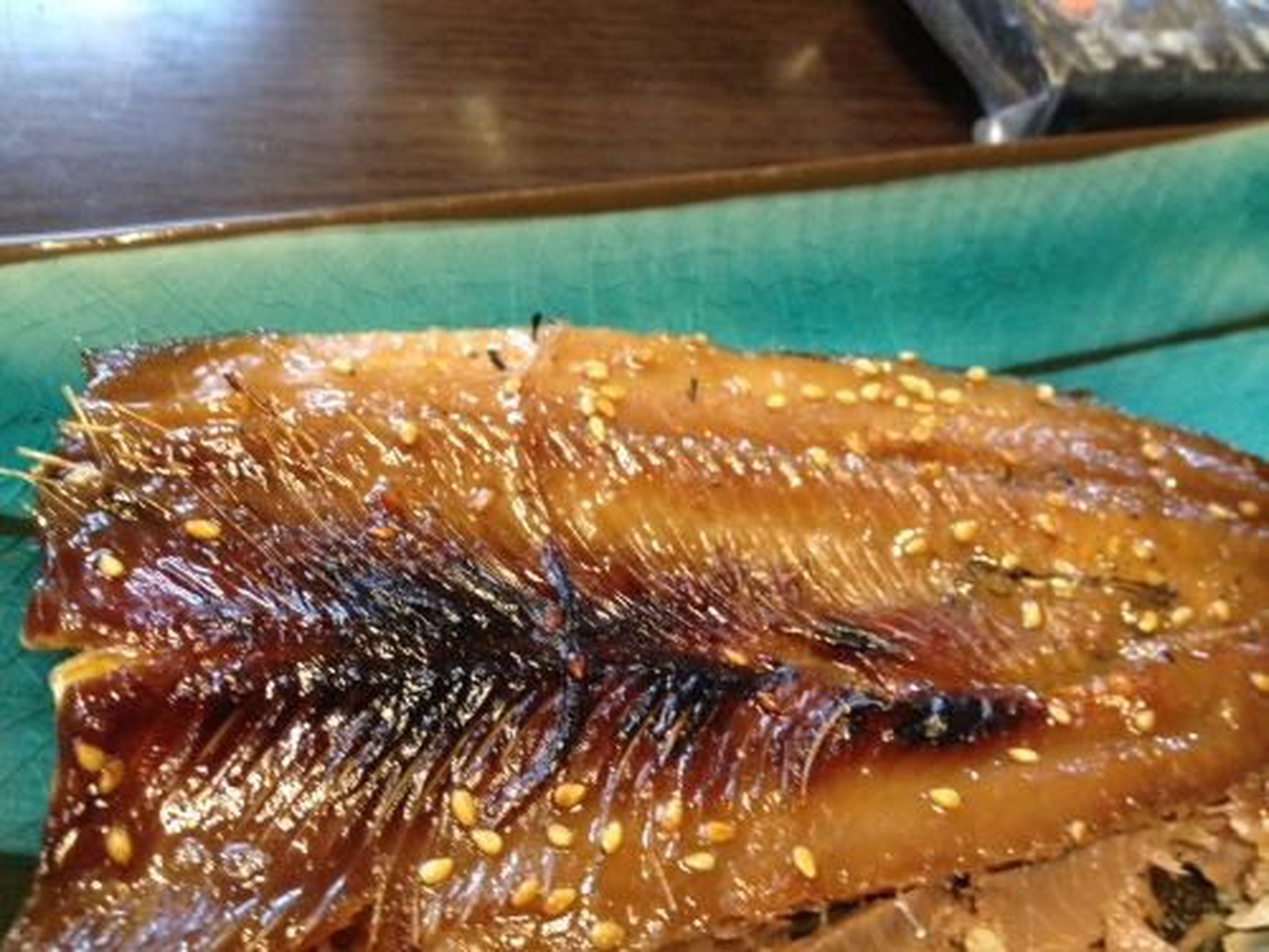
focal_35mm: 35
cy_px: 476
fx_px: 1283
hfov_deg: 52.6
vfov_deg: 40.7
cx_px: 634
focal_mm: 4.28
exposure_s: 1/20
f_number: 2.4
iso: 320
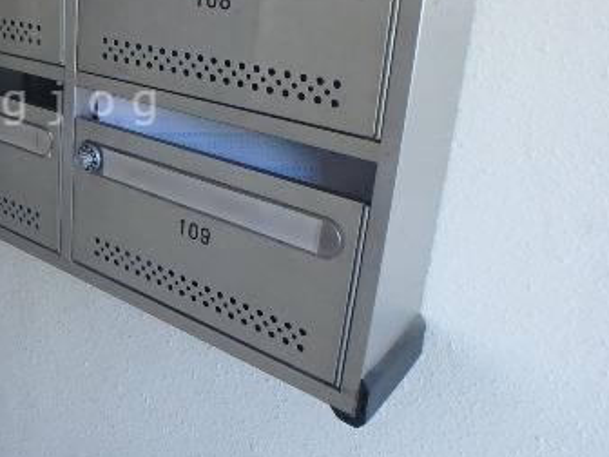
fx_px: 704
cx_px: 42
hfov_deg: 42.3
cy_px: 103
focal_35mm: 40
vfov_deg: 35.0
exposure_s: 1/50
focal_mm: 3.7
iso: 200
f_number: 3.5
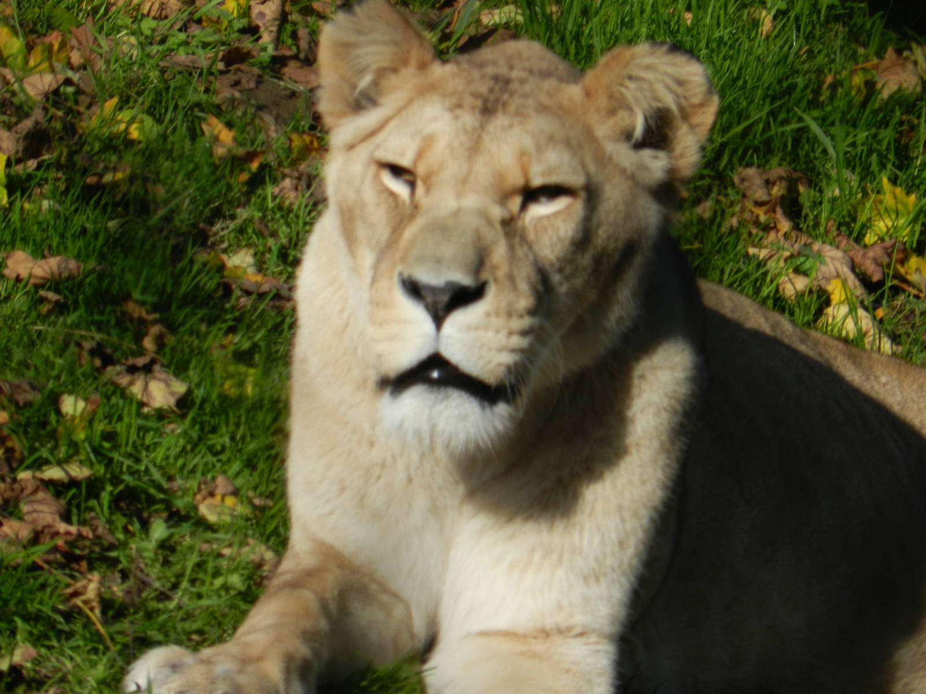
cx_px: 463
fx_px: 21668
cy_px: 347
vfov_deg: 1.8
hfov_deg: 2.4
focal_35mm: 810
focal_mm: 144
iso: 160
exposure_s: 1/800
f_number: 5.7
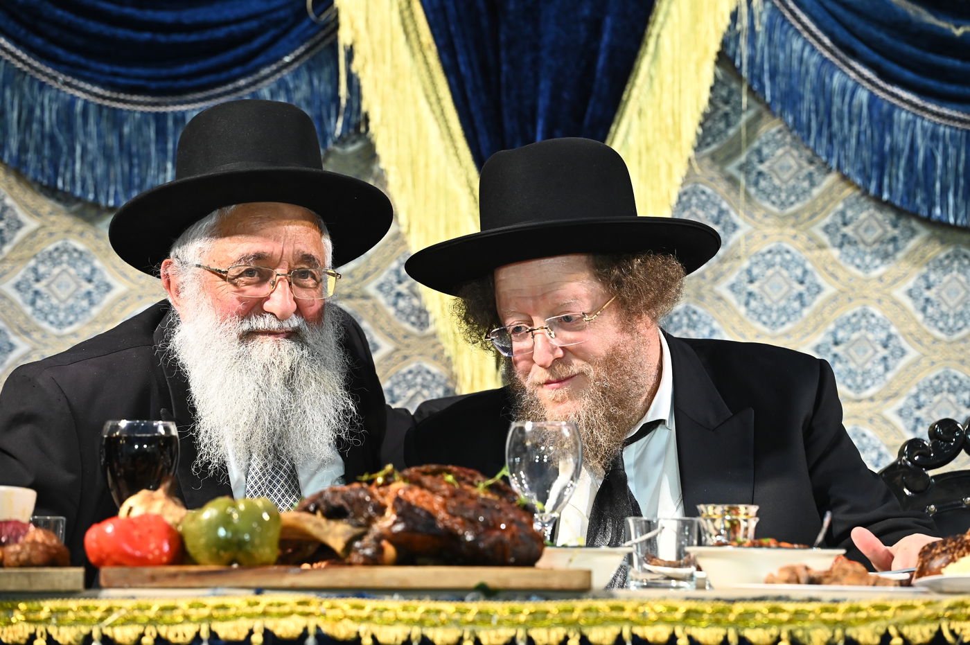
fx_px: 4442
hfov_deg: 12.5
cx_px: 485
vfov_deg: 8.3
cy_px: 322
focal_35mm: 165
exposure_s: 1/200
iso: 3200
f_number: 6.3
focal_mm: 165
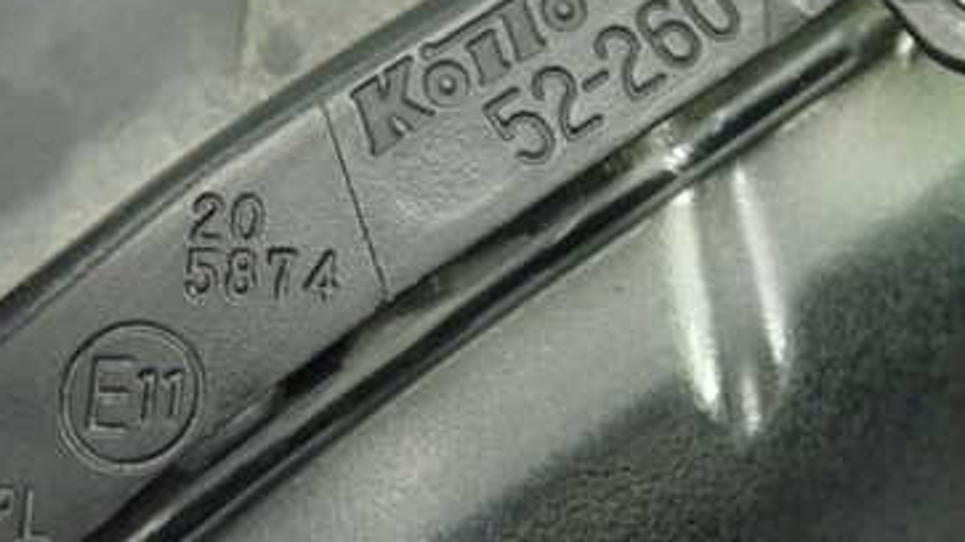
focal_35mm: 54
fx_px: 1381
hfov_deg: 38.3
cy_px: 120
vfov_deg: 22.0
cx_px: 598
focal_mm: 5.5
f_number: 2.3
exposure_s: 1/100
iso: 800
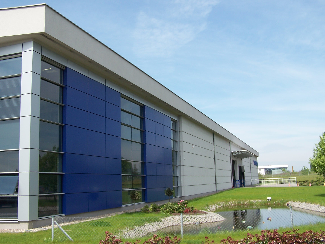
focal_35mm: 38
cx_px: 162
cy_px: 122
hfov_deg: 49.0
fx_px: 357
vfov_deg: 37.7
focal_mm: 6.3
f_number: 4
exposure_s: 1/500
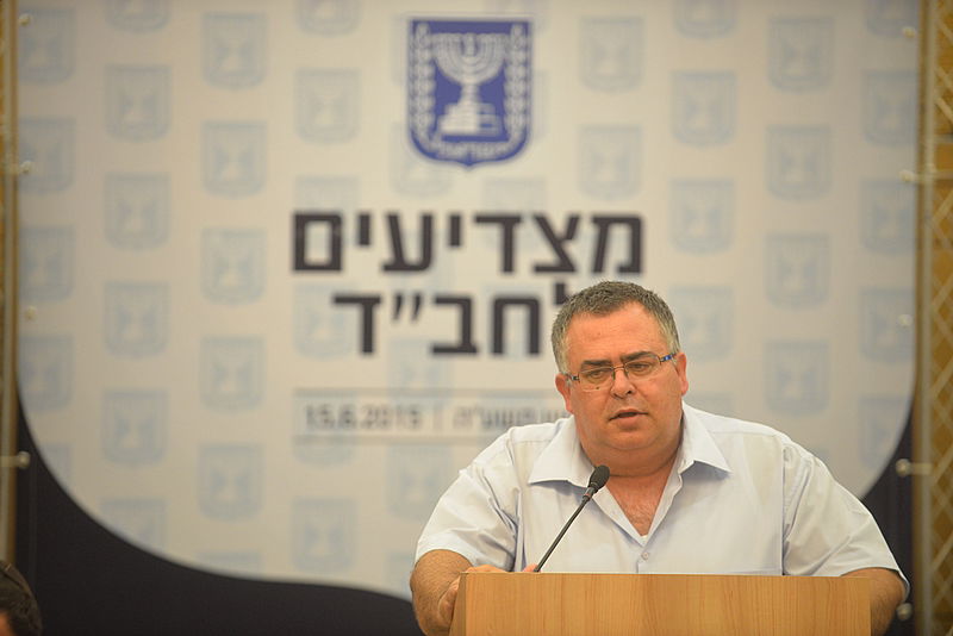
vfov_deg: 8.1
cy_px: 318
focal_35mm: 170
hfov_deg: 12.1
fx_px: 4502
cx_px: 476
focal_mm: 170
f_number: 3.2
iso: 2000
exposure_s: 1/160
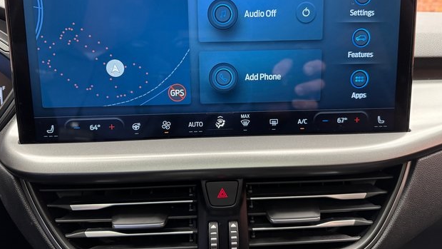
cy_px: 101
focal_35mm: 27
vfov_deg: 42.7
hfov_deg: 69.8
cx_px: 217
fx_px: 316
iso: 640
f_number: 1.78
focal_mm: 6.76
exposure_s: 1/60
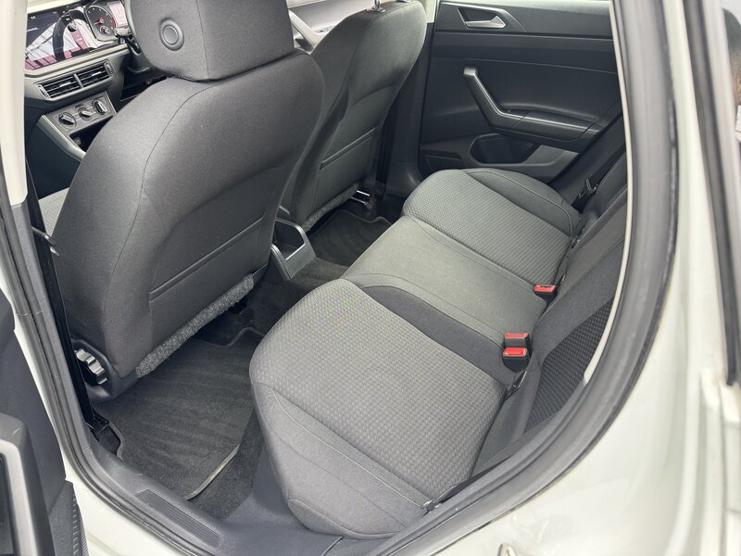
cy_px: 278
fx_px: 514
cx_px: 370
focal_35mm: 24
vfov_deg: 56.8
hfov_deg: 71.6
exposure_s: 1/121
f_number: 1.78
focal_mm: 6.76
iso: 160
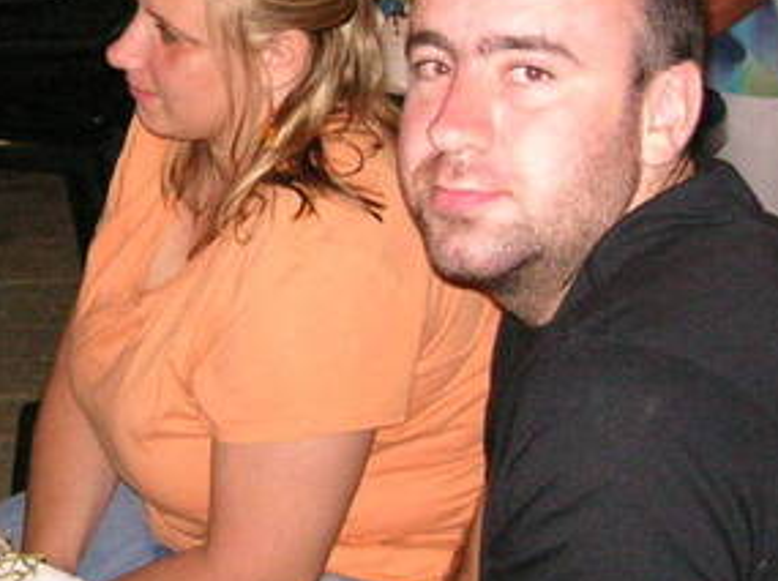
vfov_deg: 14.1
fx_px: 2334
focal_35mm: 104
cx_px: 76
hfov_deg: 18.6
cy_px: 60
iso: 160
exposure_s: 1/45
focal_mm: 6.1
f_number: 2.8
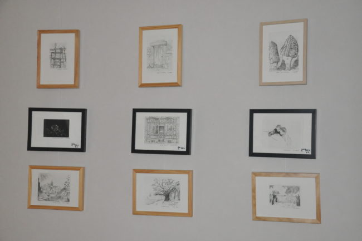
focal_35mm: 51
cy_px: 120
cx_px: 181
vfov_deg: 26.5
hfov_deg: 38.9
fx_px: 513
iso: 3200
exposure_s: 1/60
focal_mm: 34
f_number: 5.6
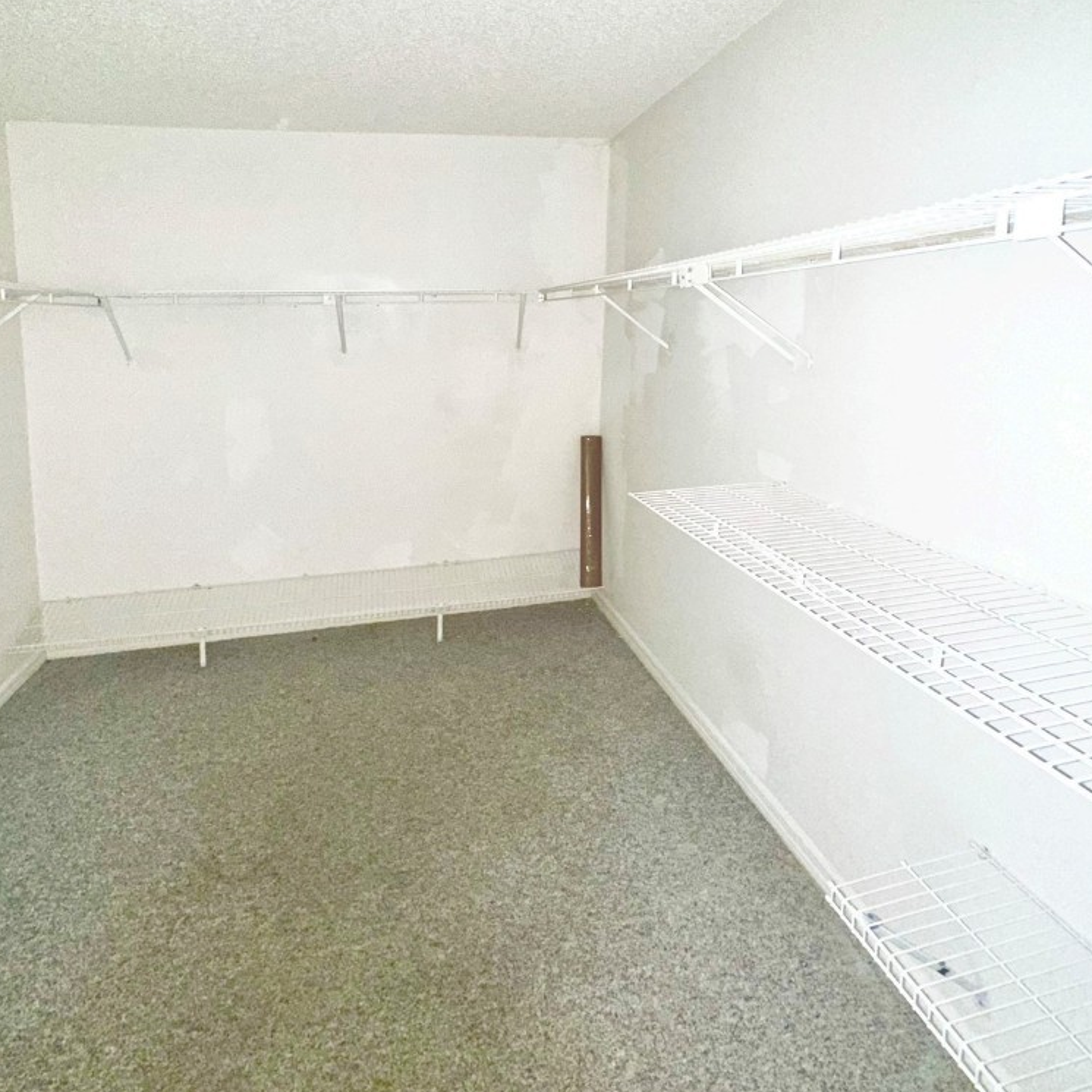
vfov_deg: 84.0
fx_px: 607
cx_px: 548
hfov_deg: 84.0
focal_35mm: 17
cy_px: 550
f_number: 2.2
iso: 400
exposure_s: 1/30
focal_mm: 2.2
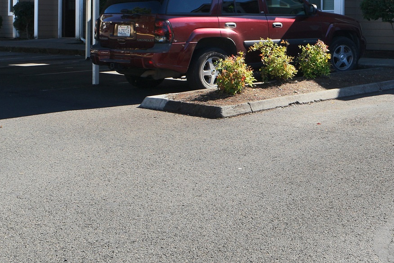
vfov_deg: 19.6
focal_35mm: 68
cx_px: 430
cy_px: 15
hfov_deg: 27.2
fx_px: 744
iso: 100
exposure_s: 1/250
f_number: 6.3
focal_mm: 16
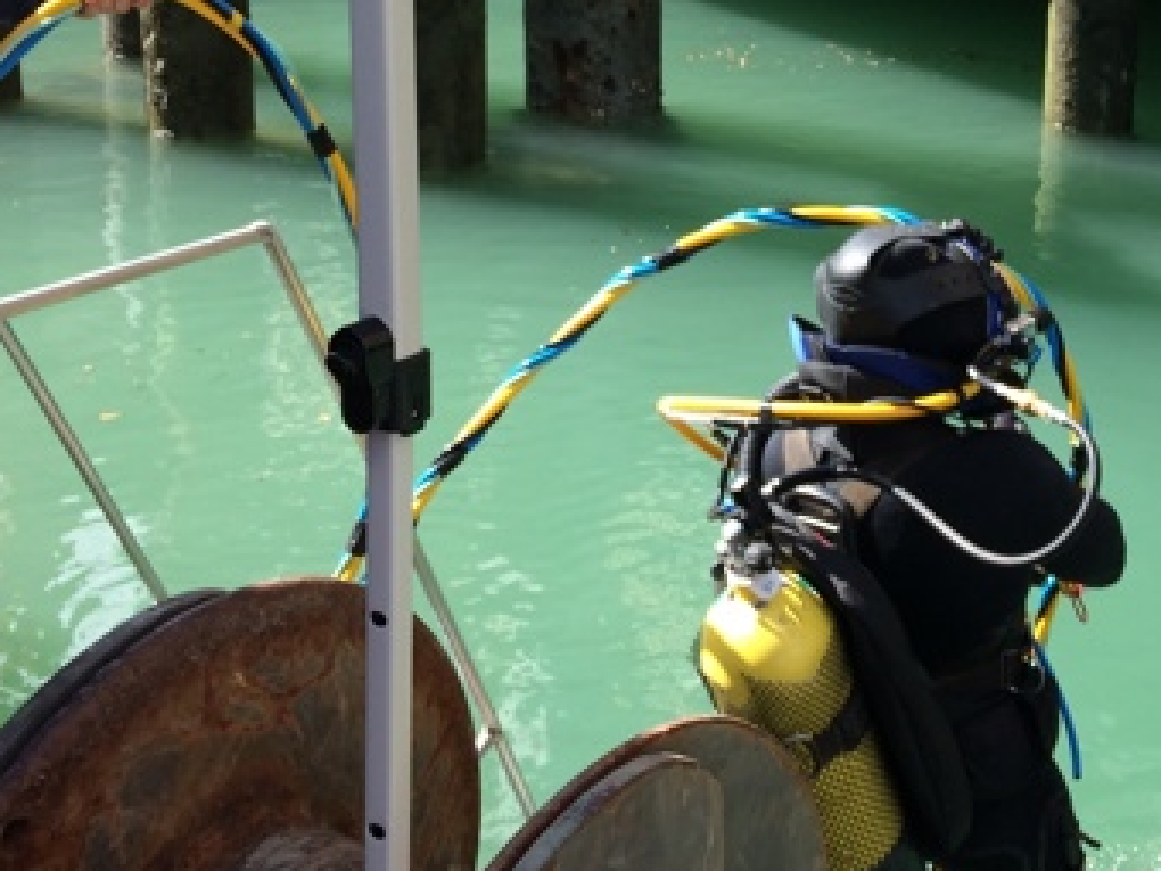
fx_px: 1945
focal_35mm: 58
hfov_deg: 33.0
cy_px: 126
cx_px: 768
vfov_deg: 24.7
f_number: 2.2
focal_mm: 4.15
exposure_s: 1/604
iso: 32
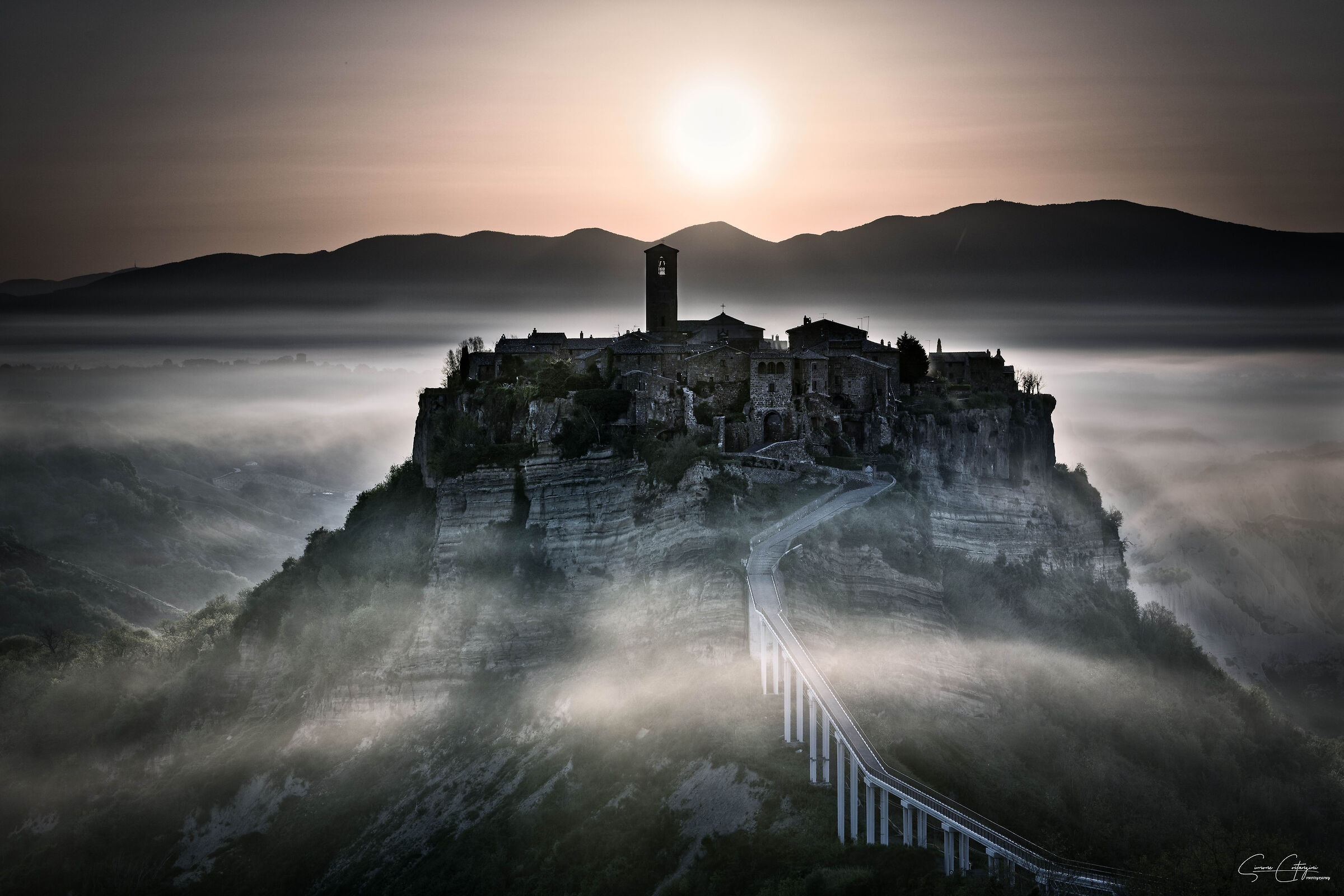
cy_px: 448
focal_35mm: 88
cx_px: 672
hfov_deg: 23.1
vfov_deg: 15.5
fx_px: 3285
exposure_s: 1/25
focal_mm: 88
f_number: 13
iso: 100
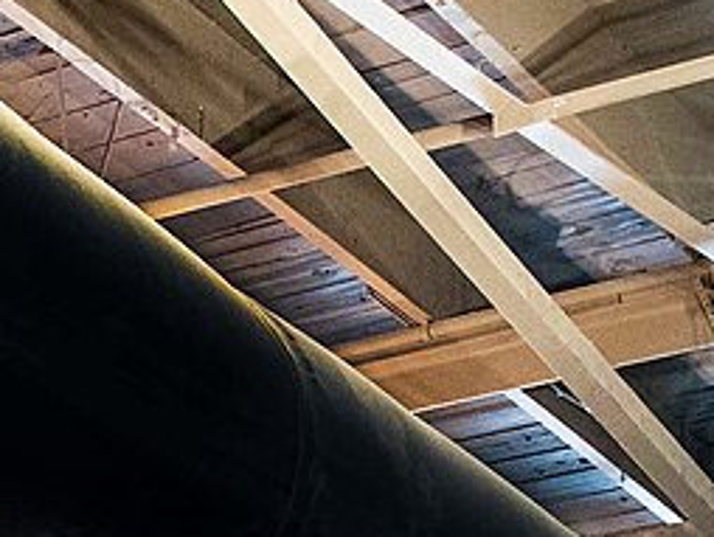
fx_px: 3448
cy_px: 1693
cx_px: -427
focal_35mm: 167
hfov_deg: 11.3
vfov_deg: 7.6
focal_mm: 23
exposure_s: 1/10
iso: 2000
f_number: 4
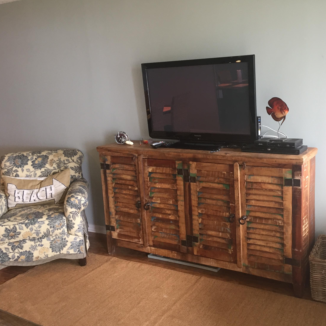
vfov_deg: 47.2
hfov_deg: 46.8
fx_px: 373
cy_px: 163
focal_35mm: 35
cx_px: 203
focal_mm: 4.15
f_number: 2.2
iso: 100
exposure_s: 1/30
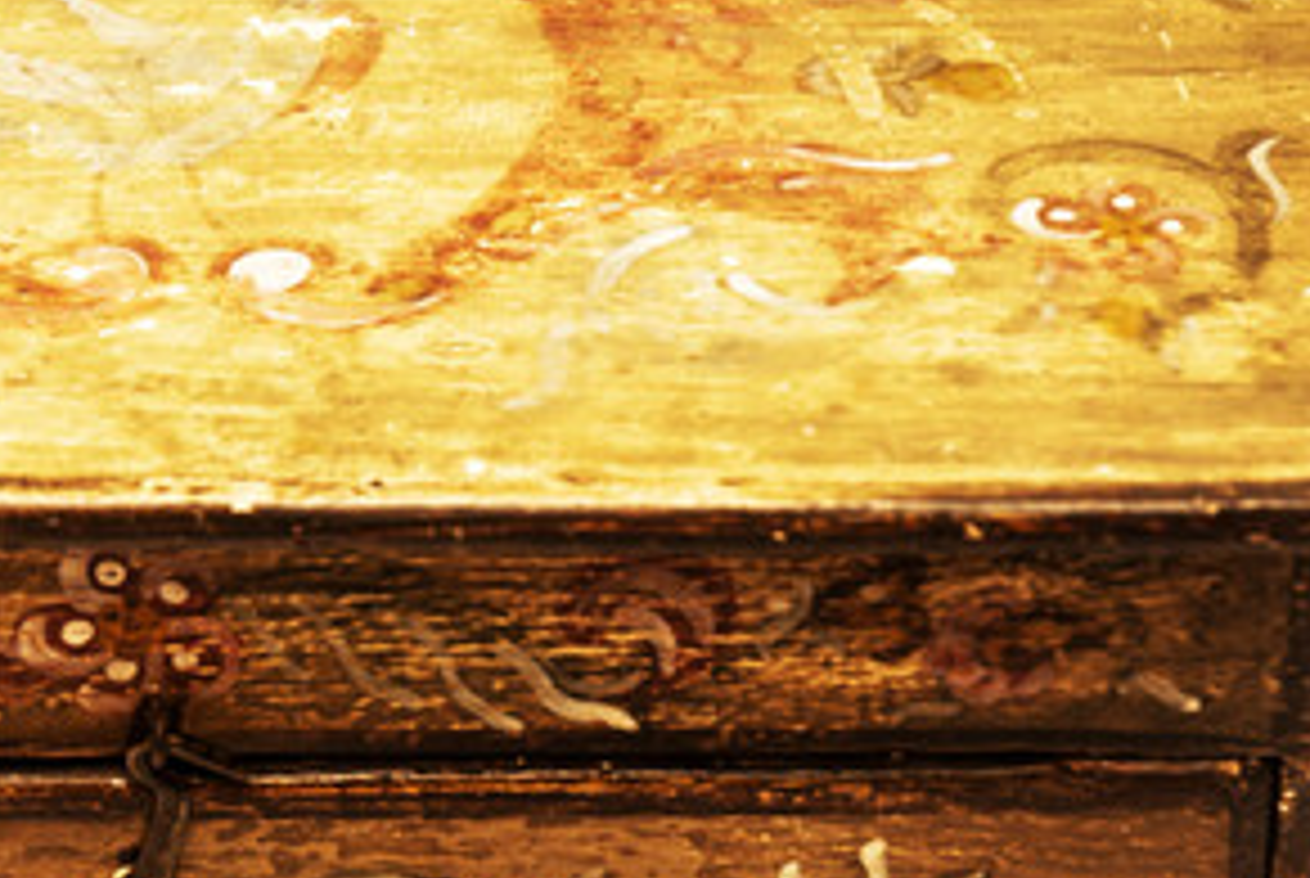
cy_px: 747
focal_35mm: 206
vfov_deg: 6.7
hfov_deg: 9.9
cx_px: 207
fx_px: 7507
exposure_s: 1/13
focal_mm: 50
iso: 100
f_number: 4.5
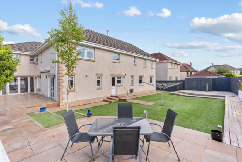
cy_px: 81
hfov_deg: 93.3
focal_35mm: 17
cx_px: 121
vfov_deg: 70.5
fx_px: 114
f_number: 8
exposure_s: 1/400
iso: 320
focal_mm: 17
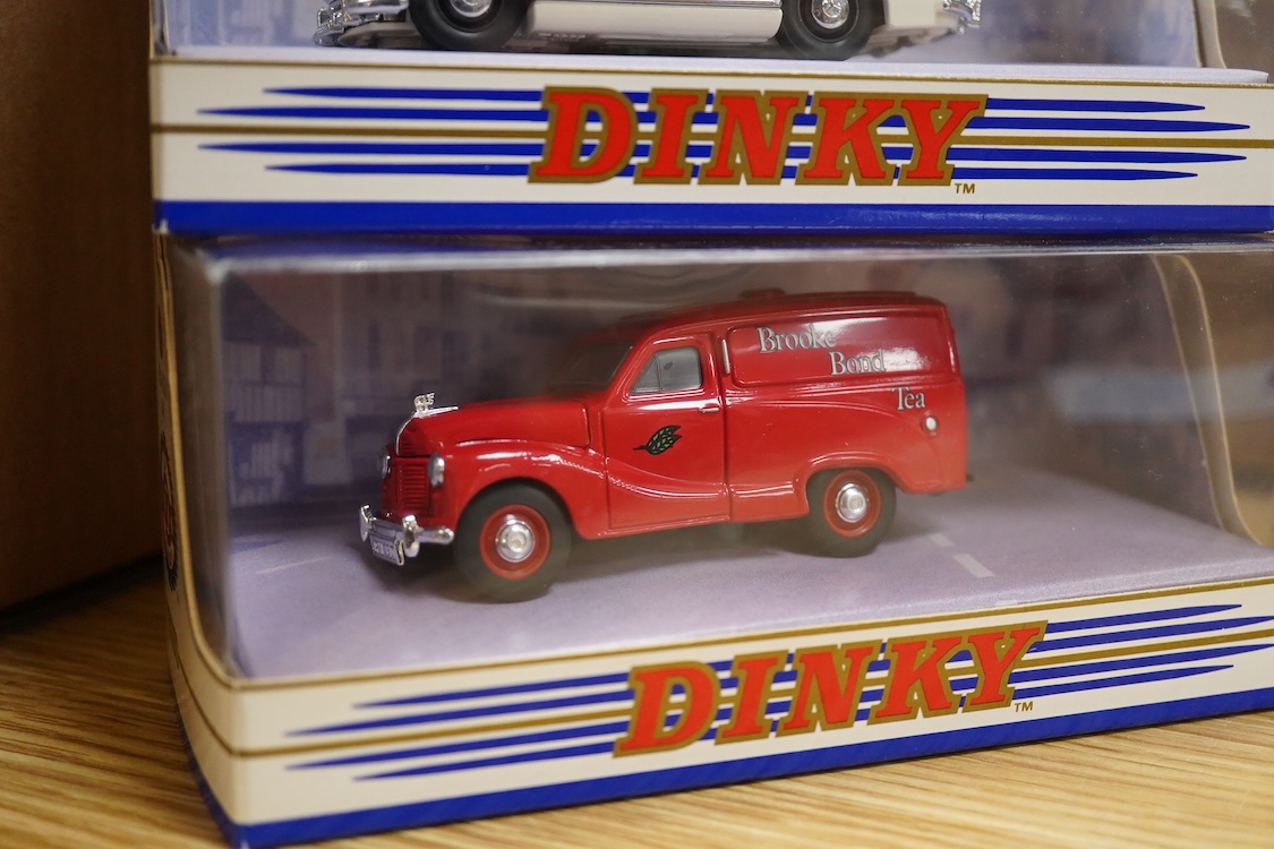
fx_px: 1592
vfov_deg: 29.9
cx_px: 637
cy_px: 424
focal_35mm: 45
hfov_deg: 43.6
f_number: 3.5
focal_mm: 30
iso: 2500
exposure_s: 1/320
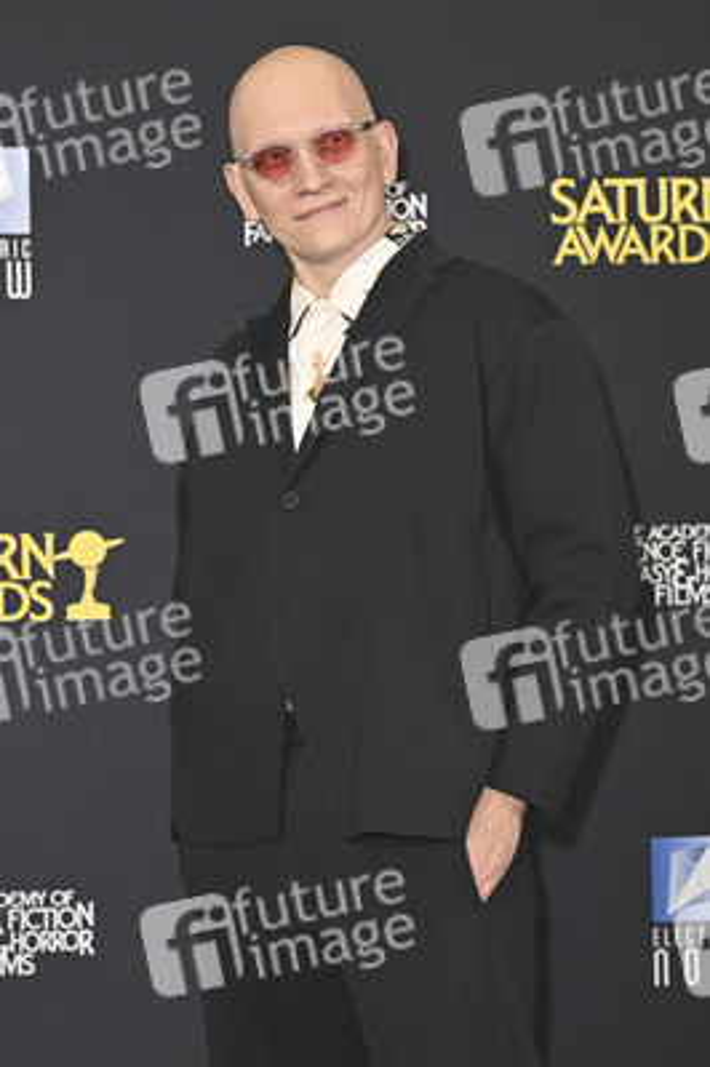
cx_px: 355
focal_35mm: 80
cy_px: 534
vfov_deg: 25.4
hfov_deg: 17.0
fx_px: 2371
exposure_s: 1/320
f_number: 5
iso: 2000
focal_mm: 80
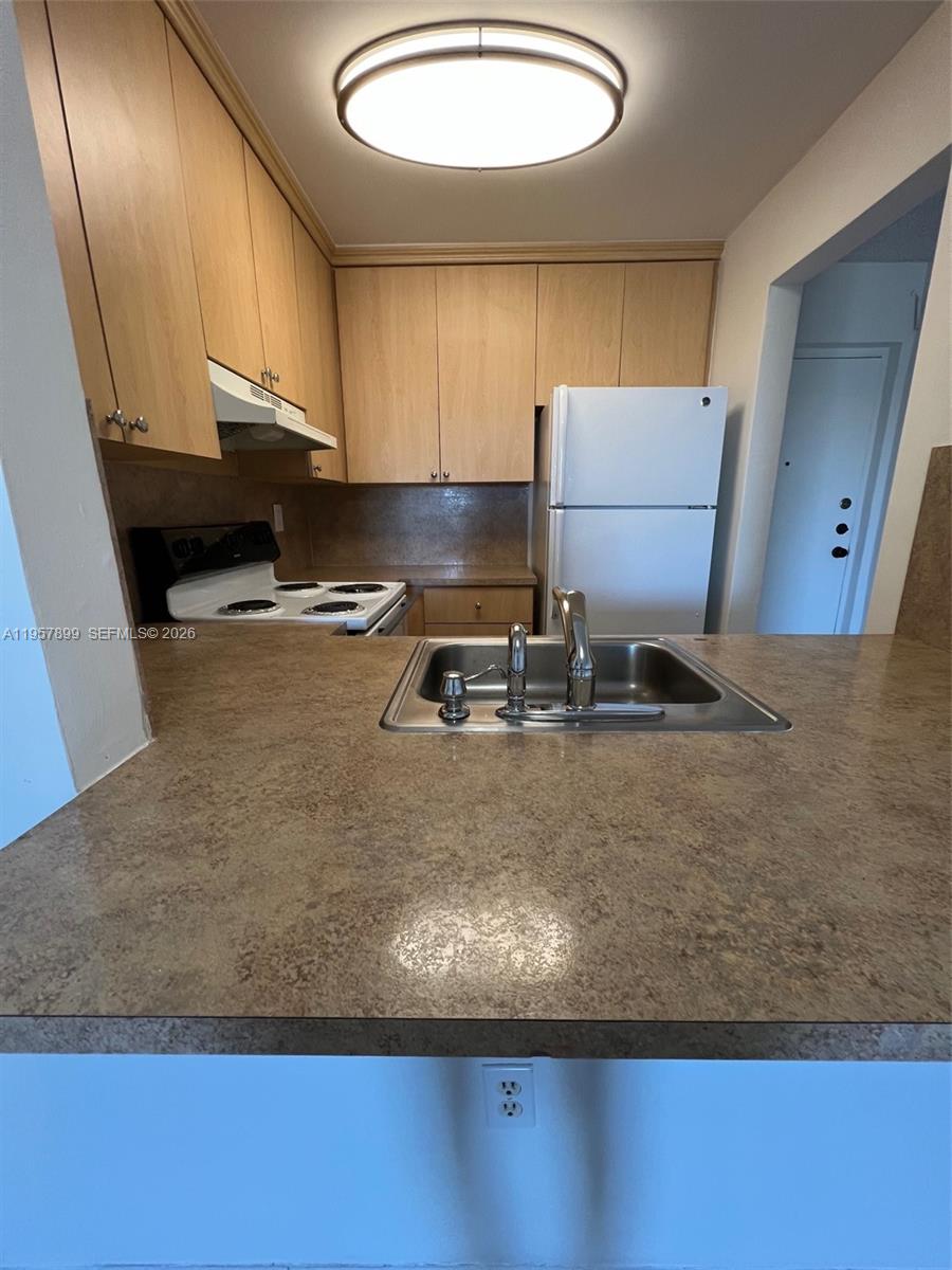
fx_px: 477
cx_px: 476
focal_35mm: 13
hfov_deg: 89.9
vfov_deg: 106.2
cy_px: 635
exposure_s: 1/120
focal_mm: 1.57
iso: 250
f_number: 1.8
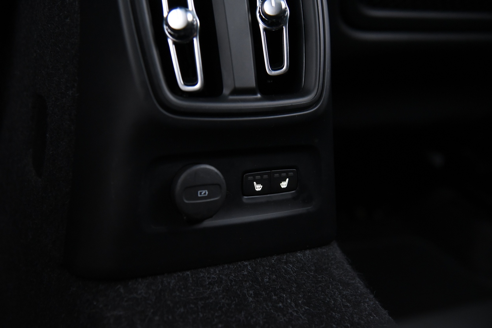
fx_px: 711
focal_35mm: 52
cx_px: 246
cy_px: 164
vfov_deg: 26.0
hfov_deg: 38.2
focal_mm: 52
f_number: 4
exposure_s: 1/13
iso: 4000
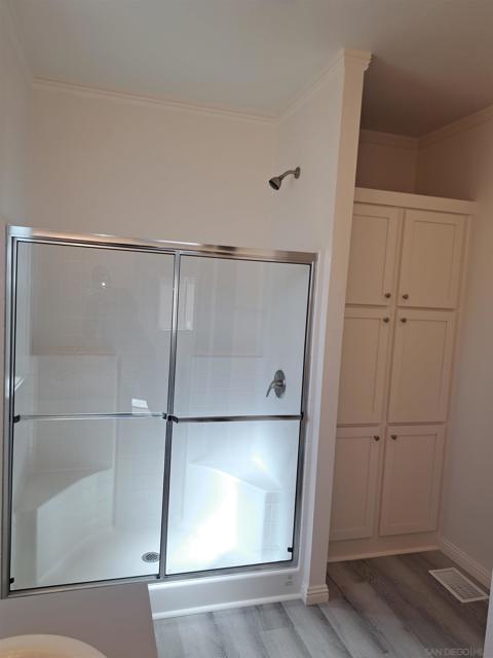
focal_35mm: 24
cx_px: 246
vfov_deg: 71.6
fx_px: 456
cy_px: 329
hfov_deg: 56.8
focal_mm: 5.23
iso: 50
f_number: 1.8
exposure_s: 1/120
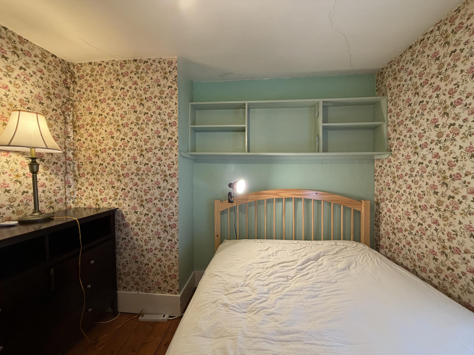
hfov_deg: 102.1
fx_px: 192
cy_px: 178
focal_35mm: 14
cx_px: 237
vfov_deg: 85.7
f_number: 2.2
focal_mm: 2.22
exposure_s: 1/60
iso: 250
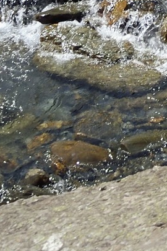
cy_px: -460
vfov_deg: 9.1
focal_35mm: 190
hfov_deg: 6.9
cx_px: 388
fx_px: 1322
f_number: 9
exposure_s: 1/500
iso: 200
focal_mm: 32
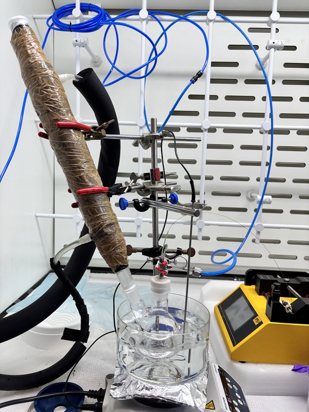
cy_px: 206
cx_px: 154
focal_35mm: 26
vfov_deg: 67.3
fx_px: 309
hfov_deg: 53.1
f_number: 1.6
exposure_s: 1/100
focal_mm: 5.96
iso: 40
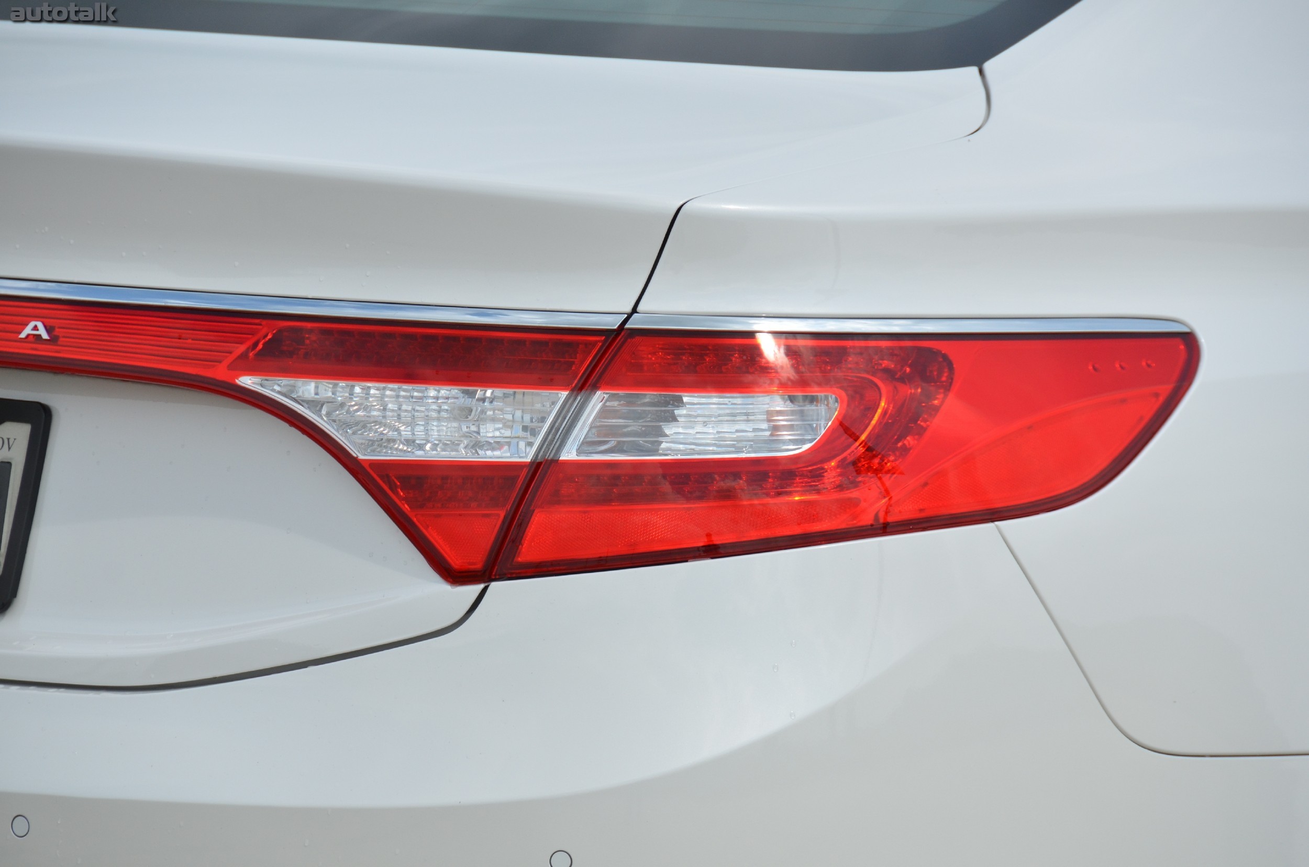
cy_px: 434
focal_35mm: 300
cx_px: 654
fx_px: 10886
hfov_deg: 6.9
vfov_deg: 4.6
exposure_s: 1/2000
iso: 400
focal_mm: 200
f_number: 7.1
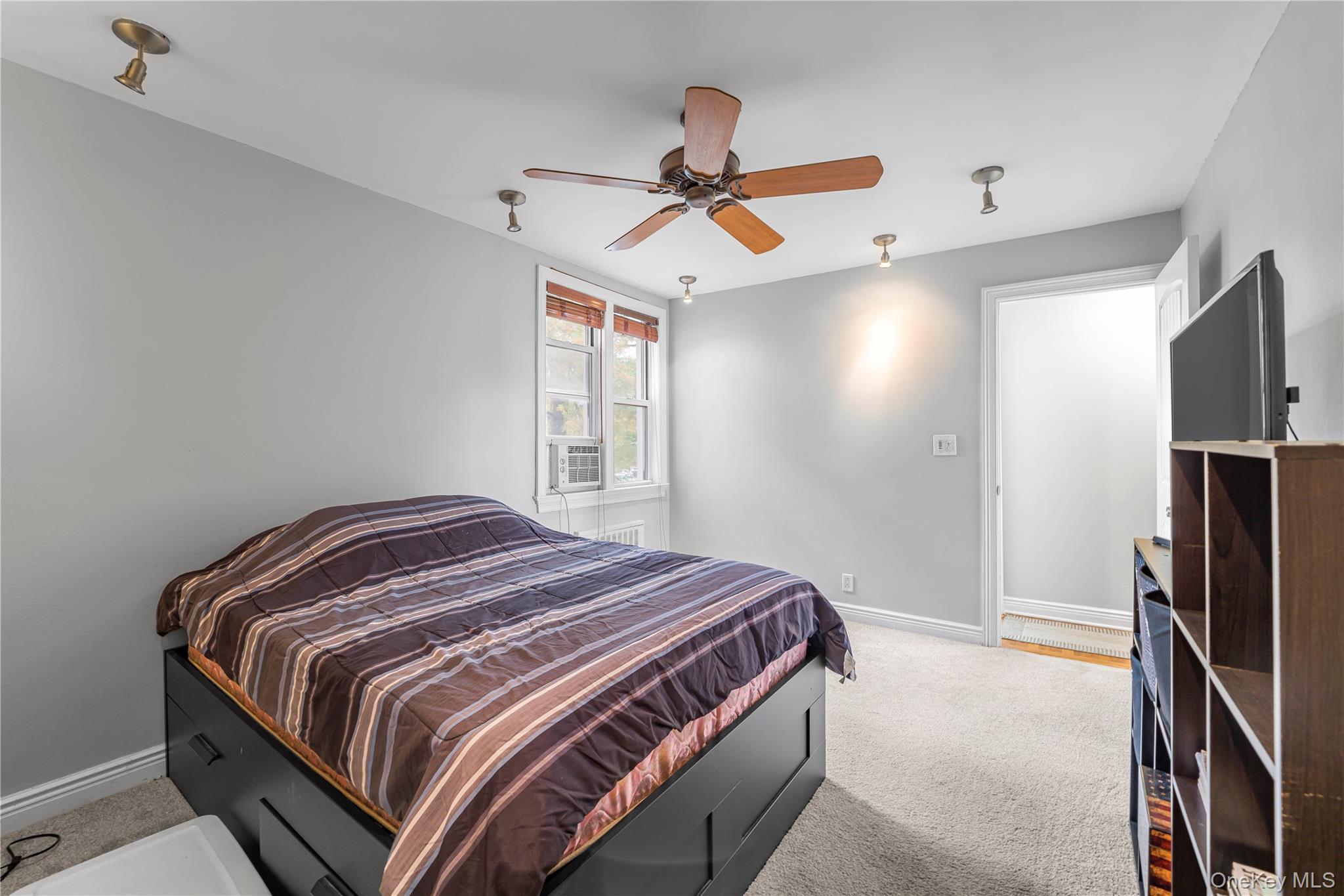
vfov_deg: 81.2
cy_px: 448
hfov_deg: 104.3
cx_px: 672
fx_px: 523
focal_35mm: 14
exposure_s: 2
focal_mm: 14
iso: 250
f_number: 9
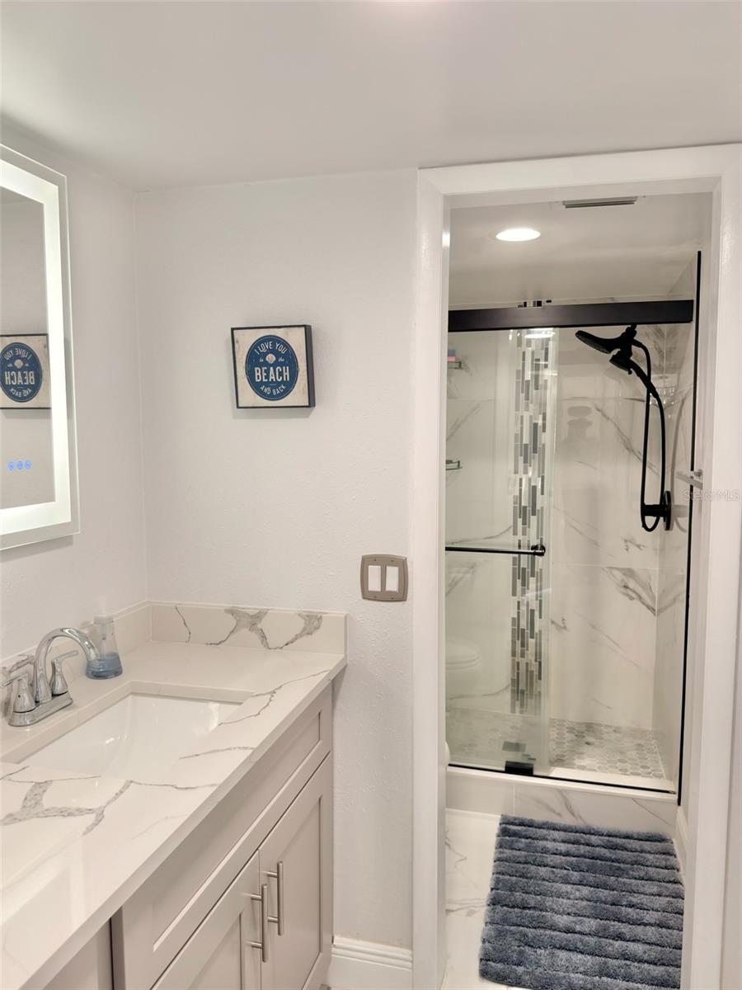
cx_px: 371
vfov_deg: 67.3
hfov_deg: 53.1
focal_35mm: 26
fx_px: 743
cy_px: 495
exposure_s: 1/100
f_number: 1.78
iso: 64
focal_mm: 6.76
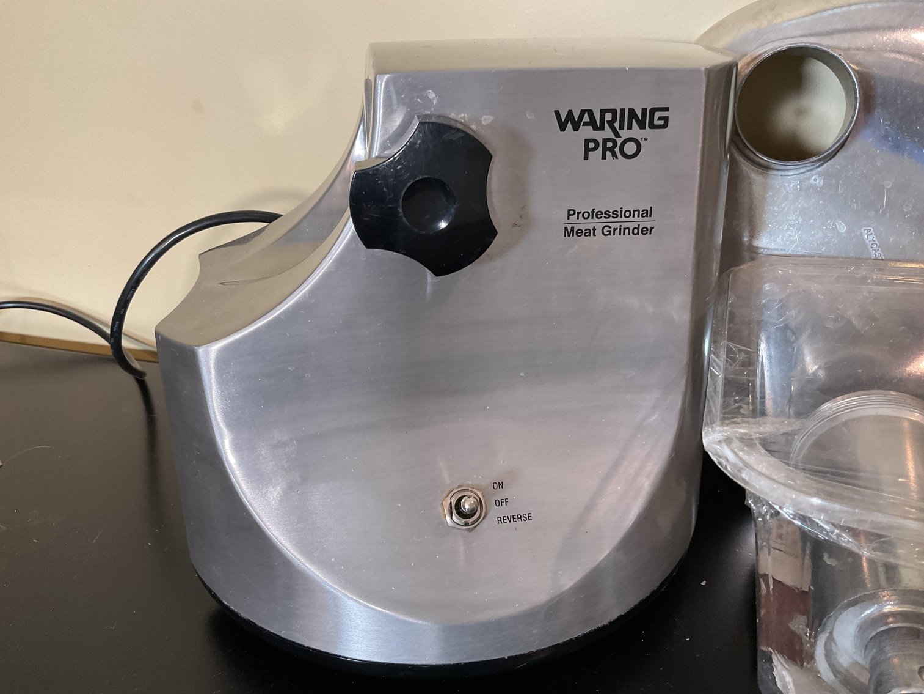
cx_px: 462
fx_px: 774
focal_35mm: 29
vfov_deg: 48.2
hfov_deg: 61.7
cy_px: 347
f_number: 1.8
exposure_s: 1/60
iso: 100
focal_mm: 3
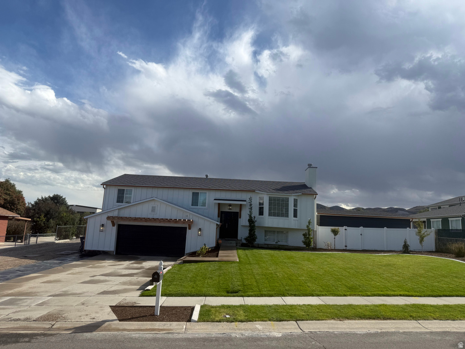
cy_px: 174
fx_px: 322
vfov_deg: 56.8
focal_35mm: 24
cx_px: 232
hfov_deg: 71.6
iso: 80
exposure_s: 1/5714
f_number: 1.78
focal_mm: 6.76
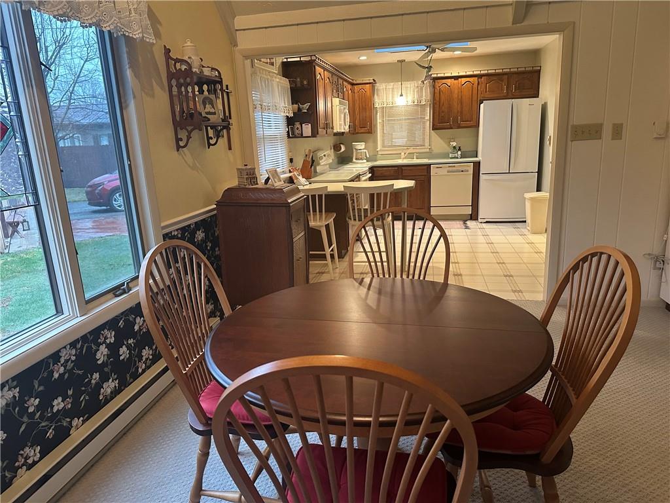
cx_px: 335
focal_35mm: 24
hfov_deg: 71.6
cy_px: 252
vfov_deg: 56.8
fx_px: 465
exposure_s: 1/60
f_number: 1.78
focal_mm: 6.86
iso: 400
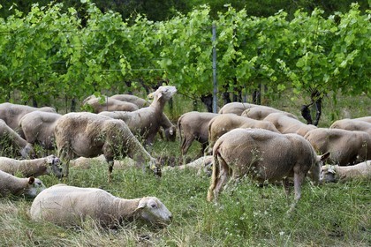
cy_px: 124
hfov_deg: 24.8
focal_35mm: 82
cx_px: 186
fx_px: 845
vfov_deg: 16.7
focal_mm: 82
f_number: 7.1
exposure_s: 1/500
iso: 400
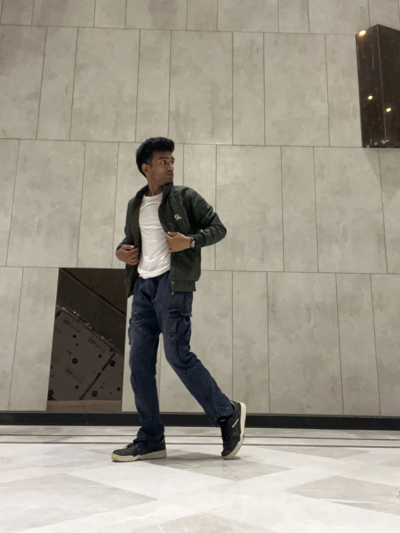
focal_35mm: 30
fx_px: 462
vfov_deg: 60.0
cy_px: 266
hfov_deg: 46.8
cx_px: 200
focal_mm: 2.71
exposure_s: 1/50
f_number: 2.2
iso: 320
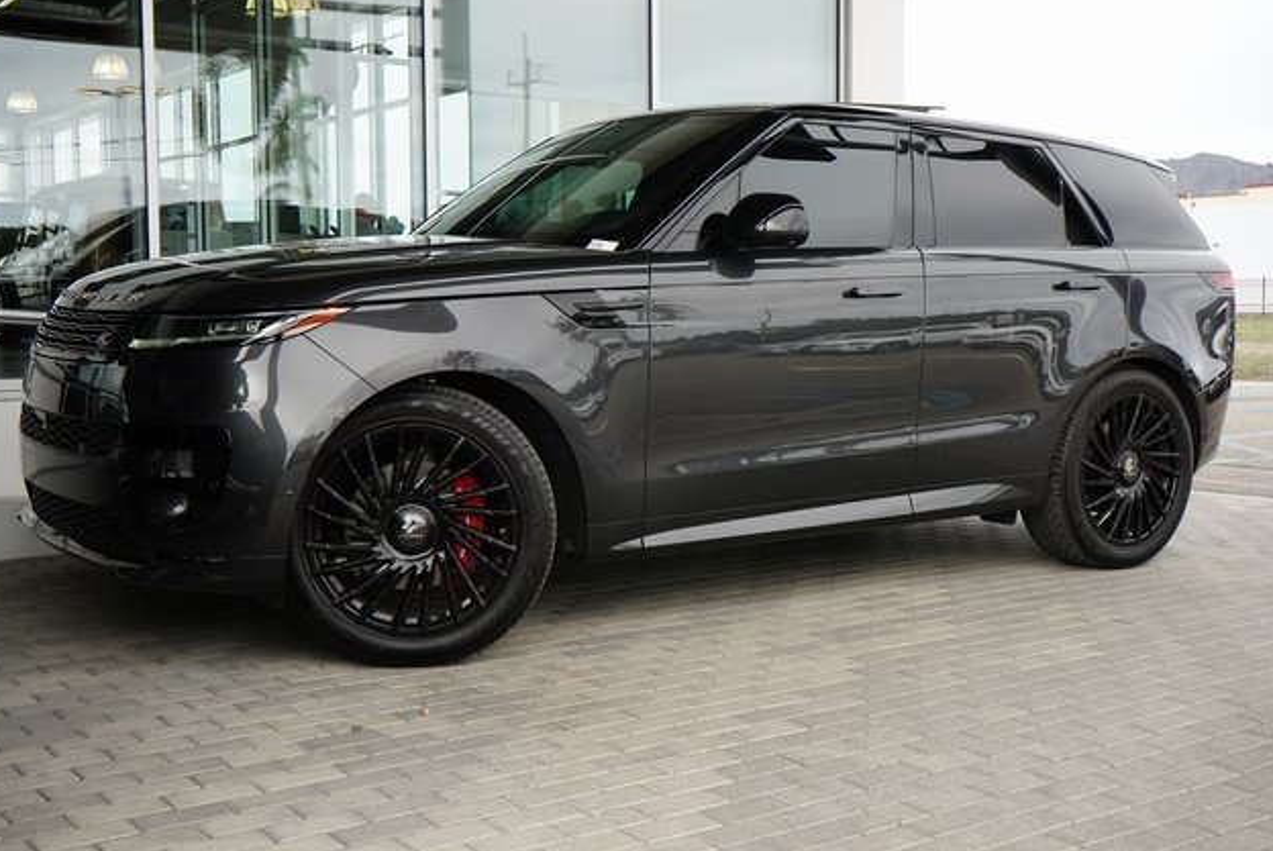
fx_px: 1451
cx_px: 624
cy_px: 423
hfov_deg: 47.4
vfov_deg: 32.7
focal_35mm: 41
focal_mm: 40
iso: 1000
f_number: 8
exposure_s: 1/400
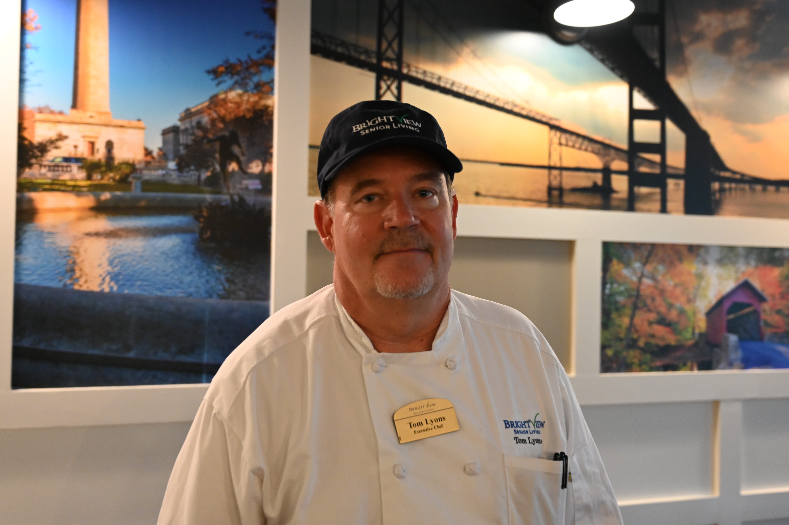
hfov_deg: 43.6
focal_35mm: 45
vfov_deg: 29.8
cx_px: 394
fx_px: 986
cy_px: 262
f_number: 4
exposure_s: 1/125
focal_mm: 45
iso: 3200
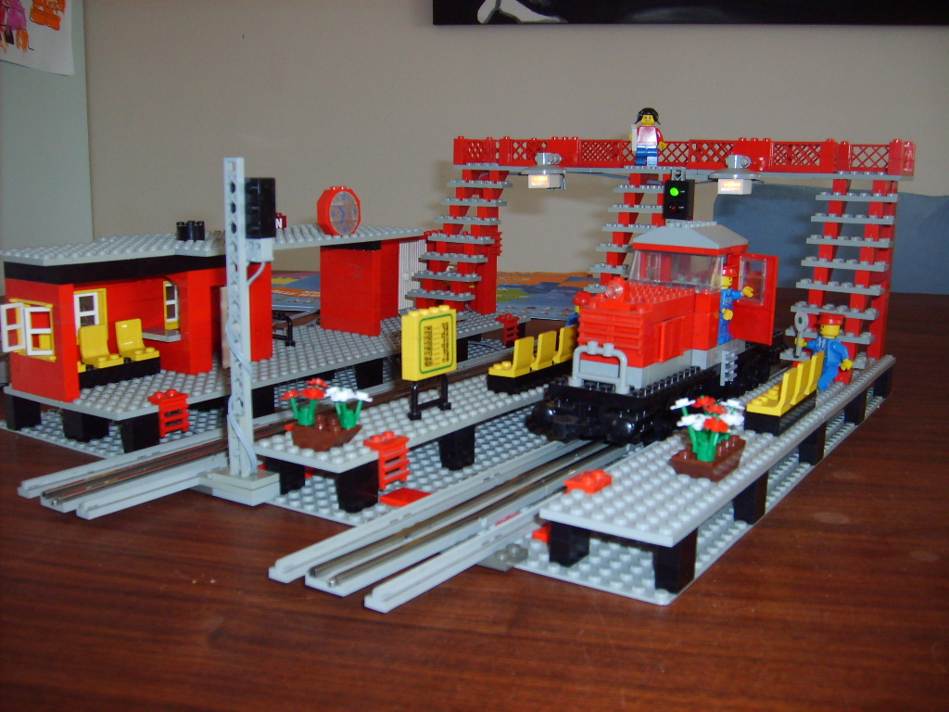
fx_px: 960
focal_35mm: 35
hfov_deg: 52.6
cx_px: 474
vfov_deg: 40.7
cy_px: 356
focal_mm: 5.8
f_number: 2.8
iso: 100
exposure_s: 1/45
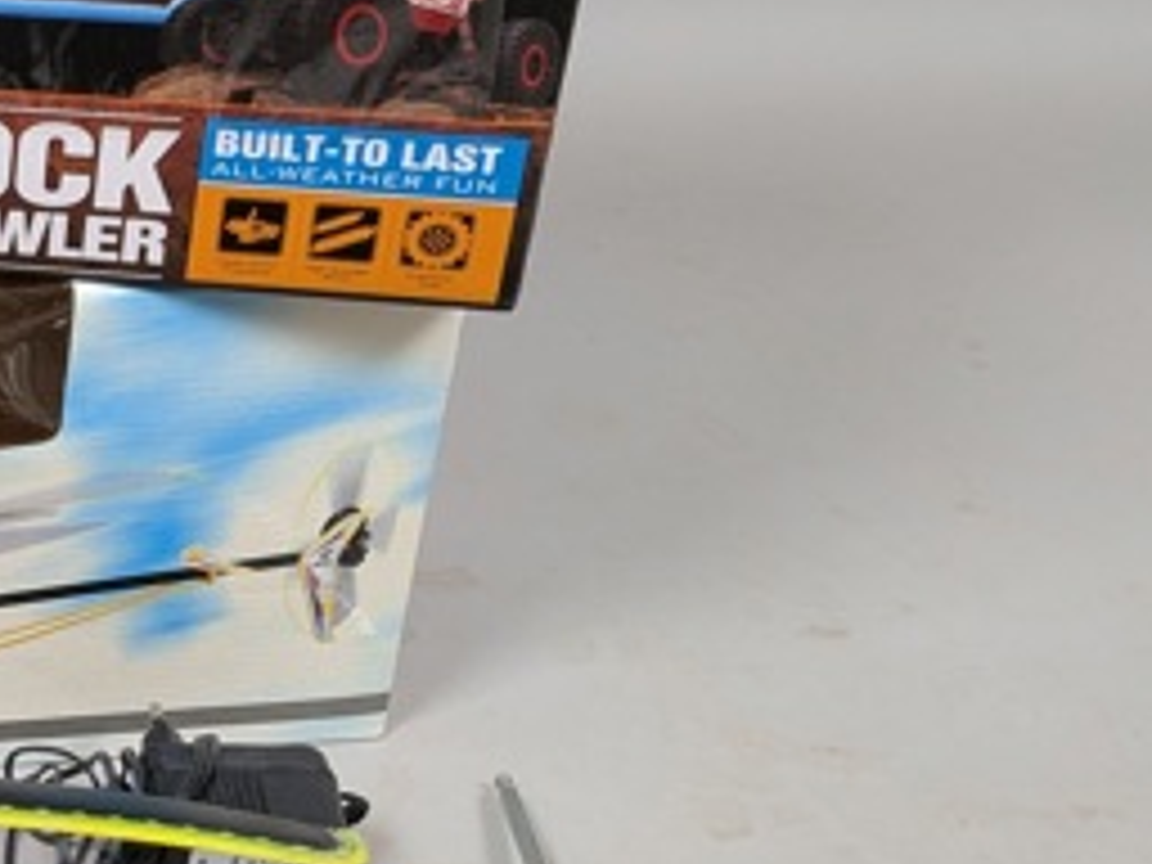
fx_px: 2496
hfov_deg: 22.5
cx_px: -450
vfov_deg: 19.6
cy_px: 441
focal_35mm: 75
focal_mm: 4.53
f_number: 1.7
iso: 35
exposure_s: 1/33.3
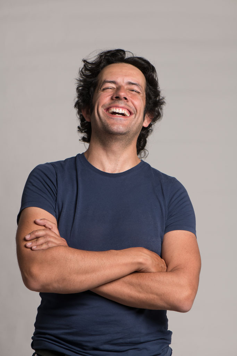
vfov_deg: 19.5
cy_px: 178
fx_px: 1036
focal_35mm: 105
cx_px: 118
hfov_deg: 13.0
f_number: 9
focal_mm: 105
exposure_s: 1/160
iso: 200
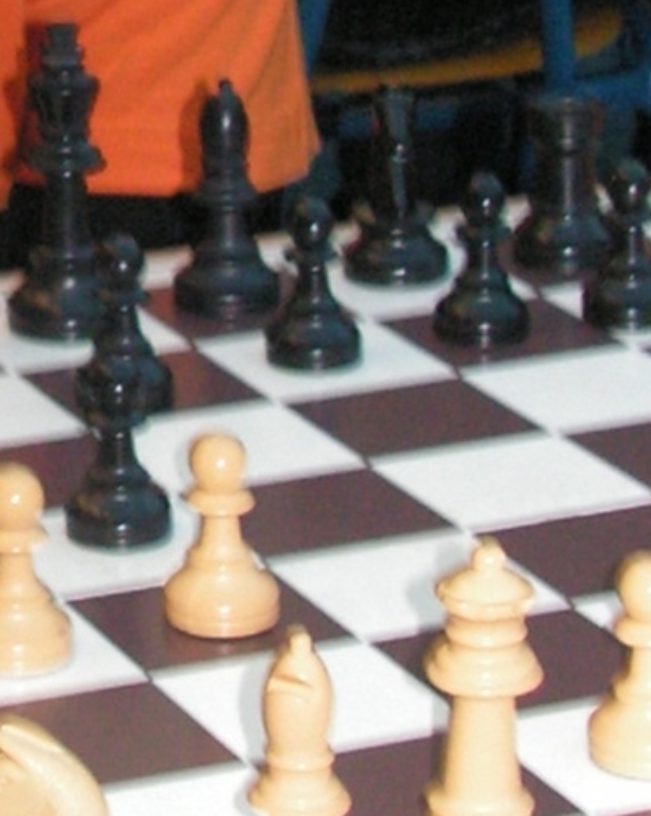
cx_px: -265
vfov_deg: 10.5
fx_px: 4413
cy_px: 66
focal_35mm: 183
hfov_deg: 8.3
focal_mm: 7.4
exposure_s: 1/40
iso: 200
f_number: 3.2
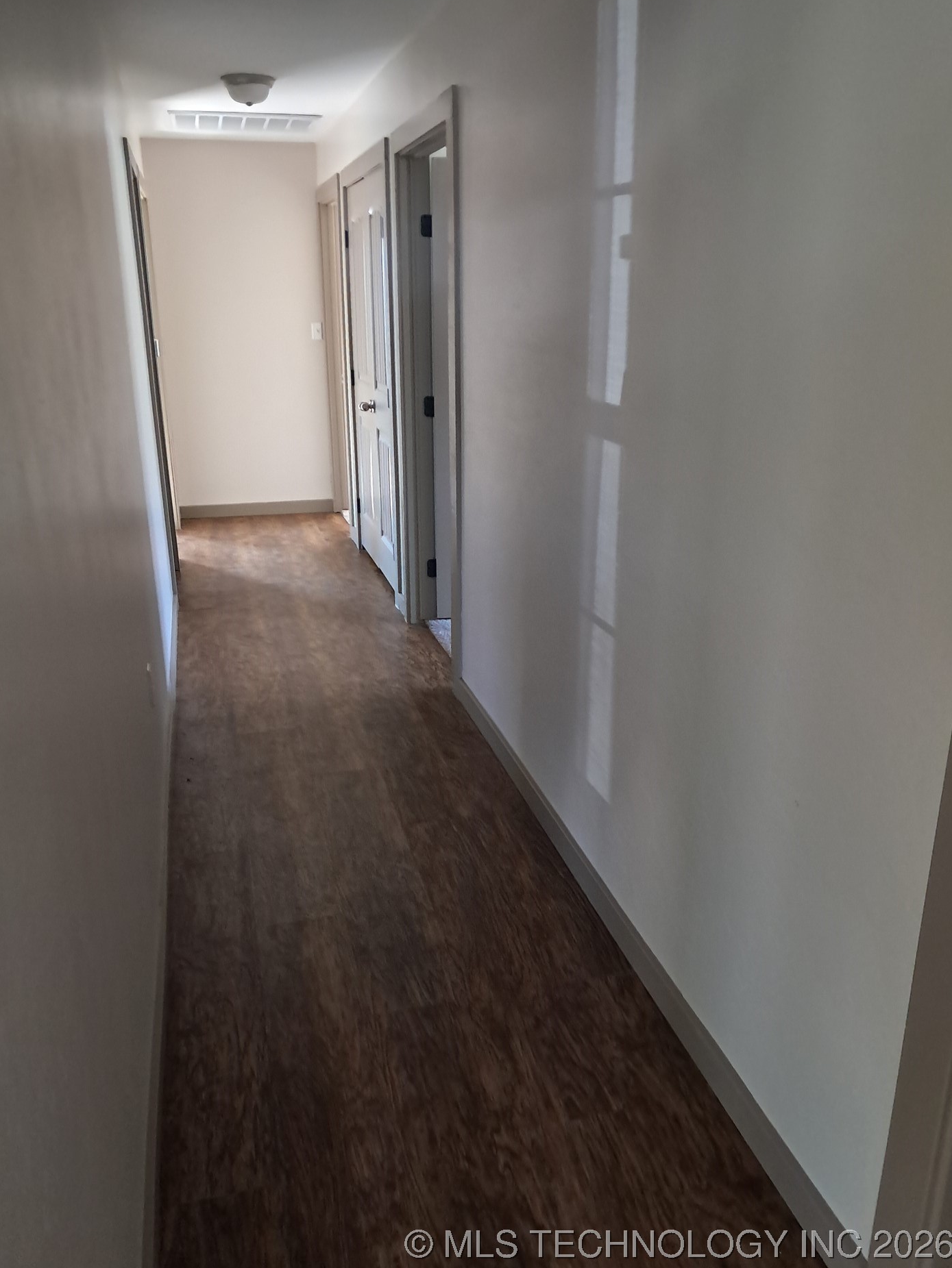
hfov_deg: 49.8
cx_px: 470
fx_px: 1026
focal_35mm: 28
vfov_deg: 63.4
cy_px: 625
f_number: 1.8
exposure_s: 1/24
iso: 640
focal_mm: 4
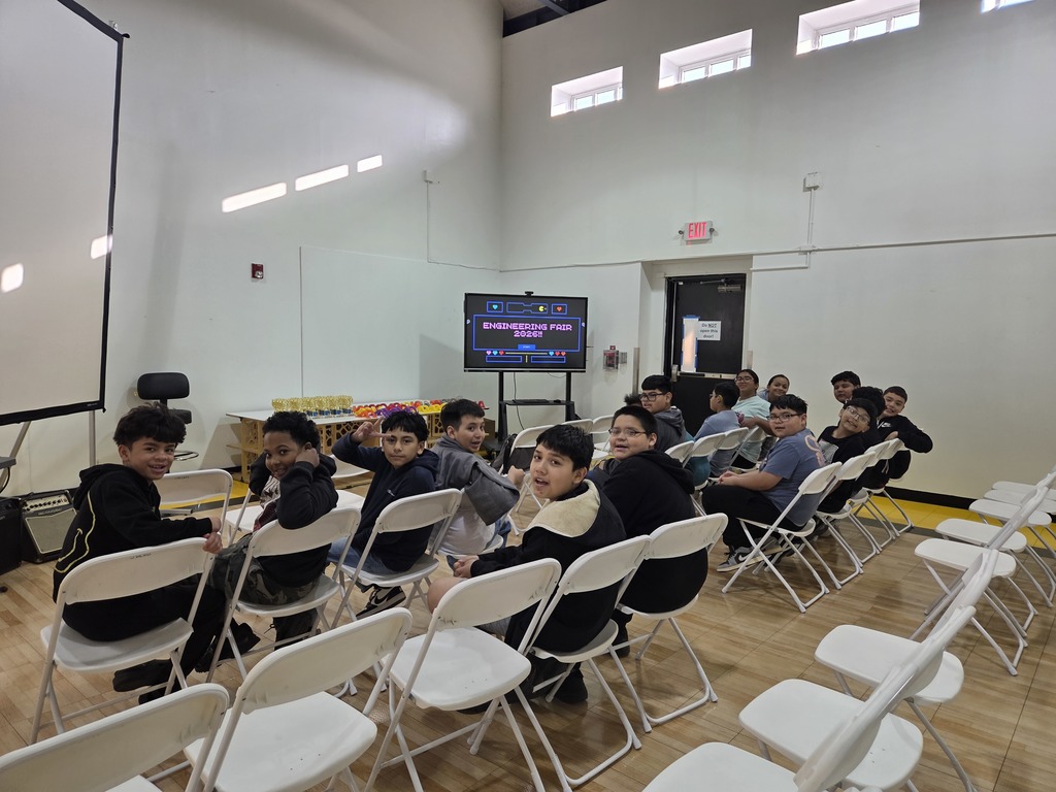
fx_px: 702
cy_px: 396
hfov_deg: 73.9
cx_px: 528
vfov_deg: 58.9
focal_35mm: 23
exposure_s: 1/120
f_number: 1.8
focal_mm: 5.4
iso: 100
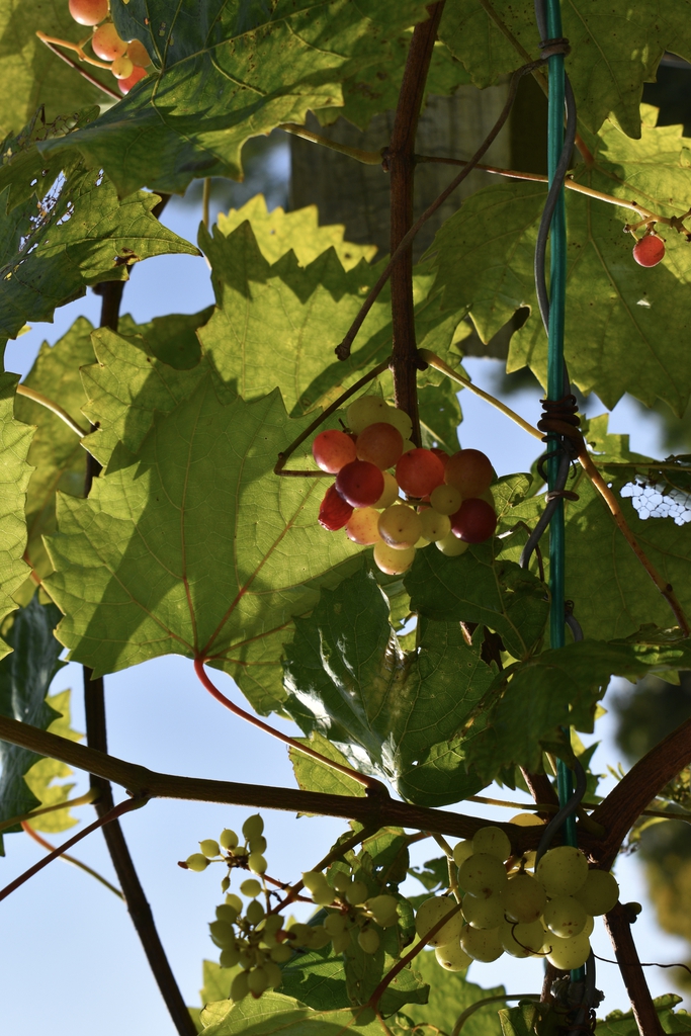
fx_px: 1727
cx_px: 346
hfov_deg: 22.6
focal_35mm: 60
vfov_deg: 33.4
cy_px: 518
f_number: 10
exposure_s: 1/400
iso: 200
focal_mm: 40
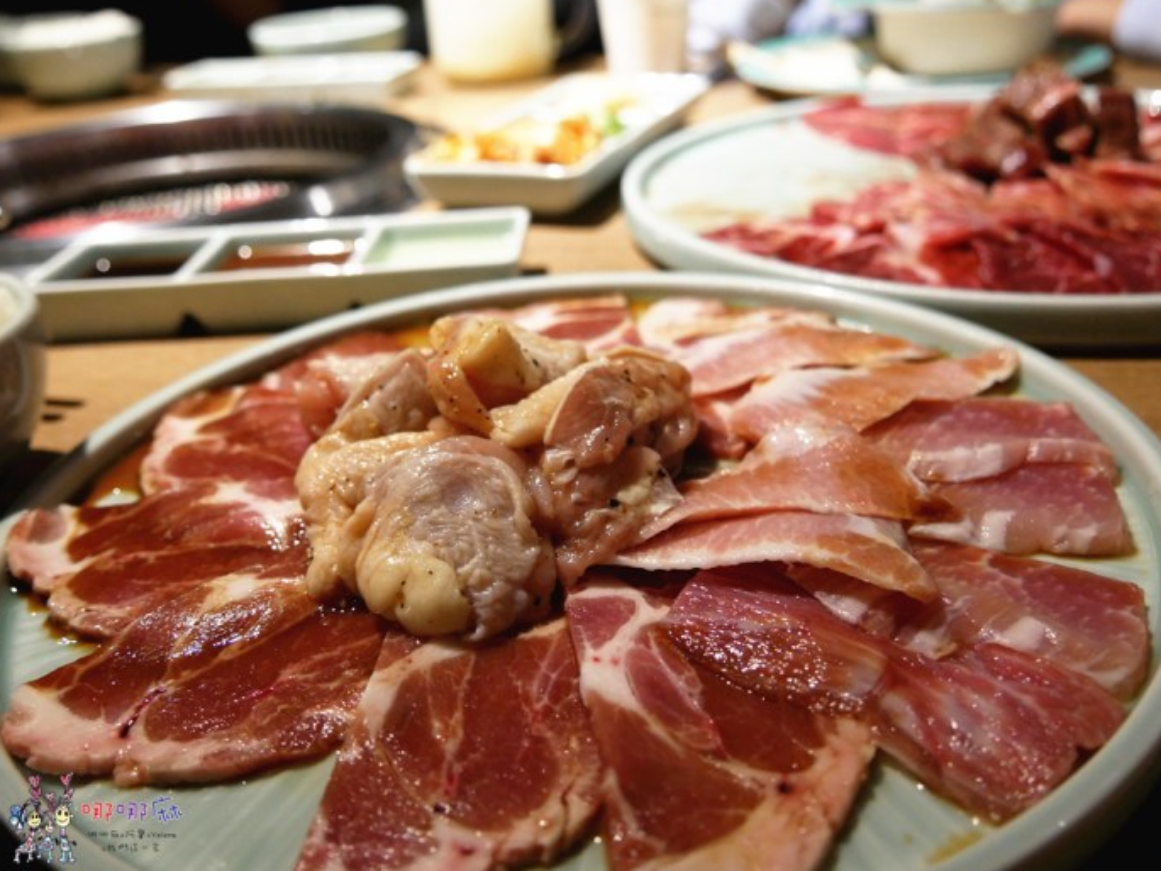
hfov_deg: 58.3
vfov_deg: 45.5
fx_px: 1040
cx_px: 590
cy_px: 430
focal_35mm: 31
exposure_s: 1/30
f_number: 3.6
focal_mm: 15
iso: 1600
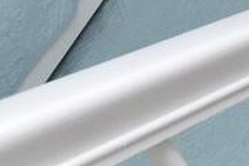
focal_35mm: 144
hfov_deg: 9.7
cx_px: 813
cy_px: -403
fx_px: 996
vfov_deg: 7.7
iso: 800
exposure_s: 1/125
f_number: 13
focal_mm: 12
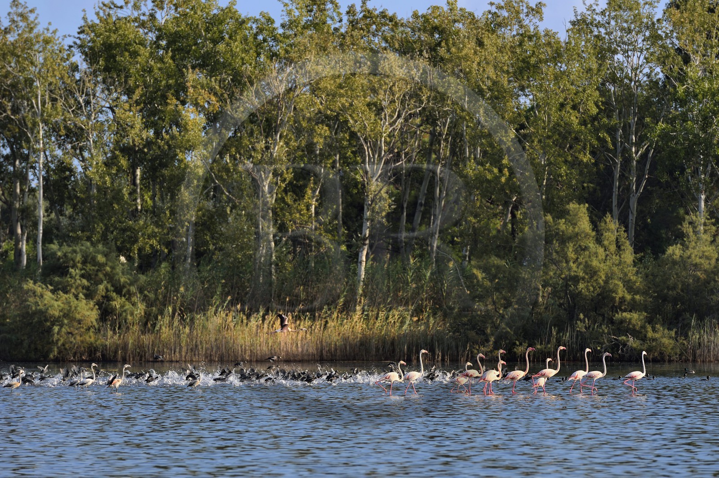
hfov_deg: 7.4
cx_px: 360
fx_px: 5587
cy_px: 239
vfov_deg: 4.9
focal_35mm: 280
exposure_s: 1/800
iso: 400
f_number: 8
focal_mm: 280
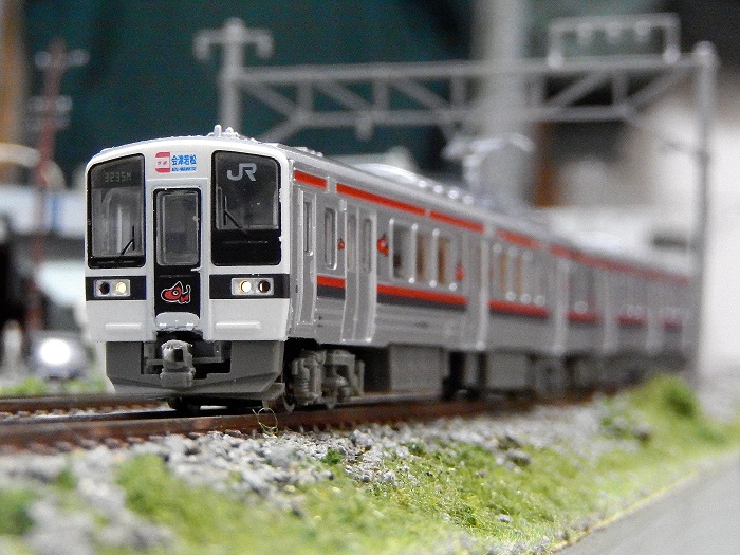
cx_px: 370
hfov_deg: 20.7
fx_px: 2031
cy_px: 278
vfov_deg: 15.6
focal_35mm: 95
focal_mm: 17
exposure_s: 1/25
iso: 3200
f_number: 5.2
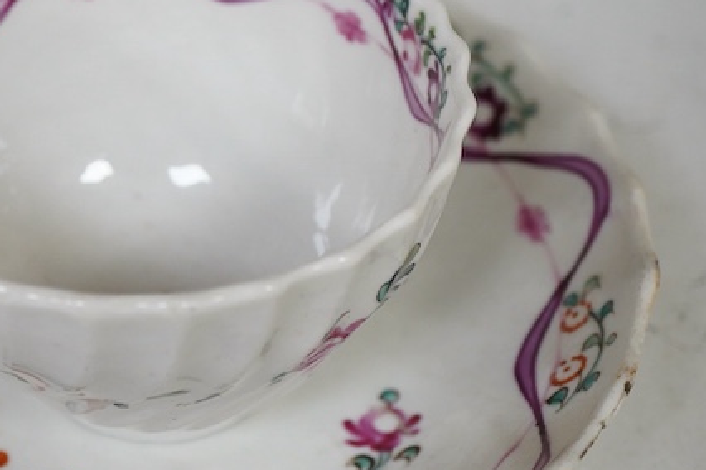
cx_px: 116
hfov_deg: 21.1
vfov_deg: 14.4
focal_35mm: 95
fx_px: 1863
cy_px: 245
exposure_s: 1/125
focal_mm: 30
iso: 1250
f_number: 6.3
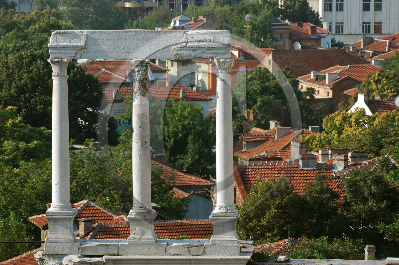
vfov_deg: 6.5
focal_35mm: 210
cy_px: 132
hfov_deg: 9.8
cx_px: 200
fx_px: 2325
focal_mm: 140
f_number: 8
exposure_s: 1/250
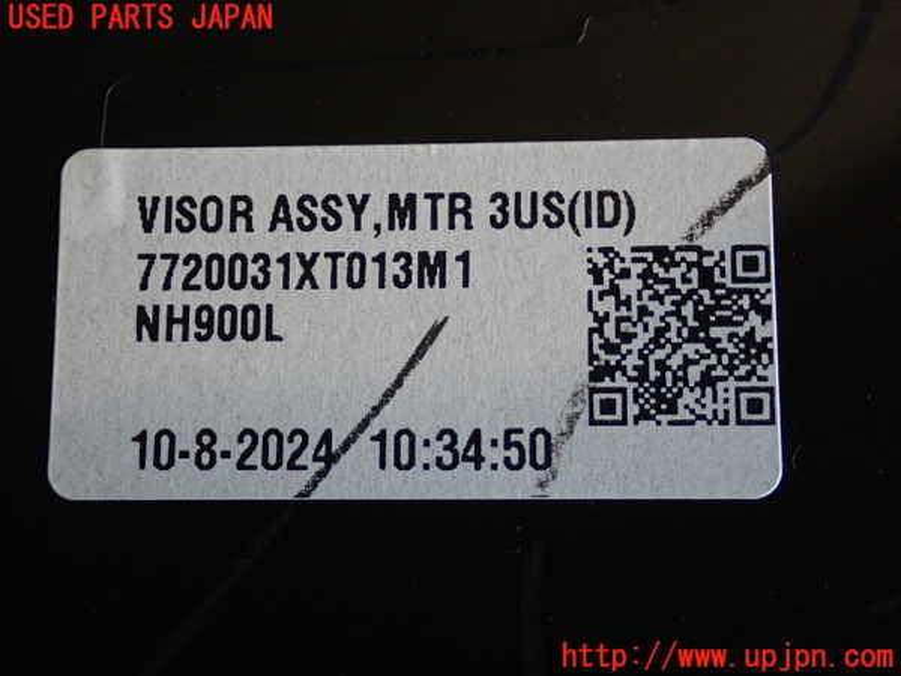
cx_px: 450
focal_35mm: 67
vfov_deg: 21.9
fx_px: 1744
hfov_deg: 29.0
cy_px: 338
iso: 320
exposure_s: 1/60
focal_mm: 11.88
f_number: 3.8
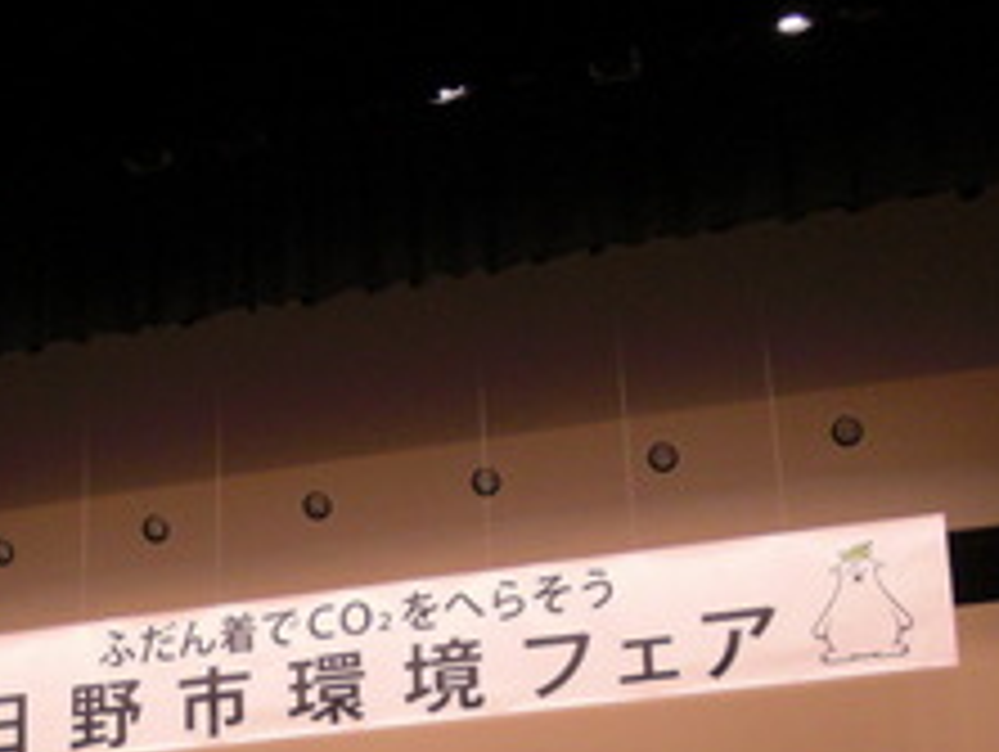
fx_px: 2340
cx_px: 202
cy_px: 835
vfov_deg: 17.6
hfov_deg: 23.7
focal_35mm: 81
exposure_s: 1/100
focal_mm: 6.3
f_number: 2.8
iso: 200
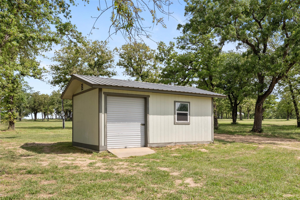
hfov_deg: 63.6
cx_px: 150
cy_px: 100
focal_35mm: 29
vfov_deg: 45.0
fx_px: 242
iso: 250
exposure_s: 1/200
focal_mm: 29
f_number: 8
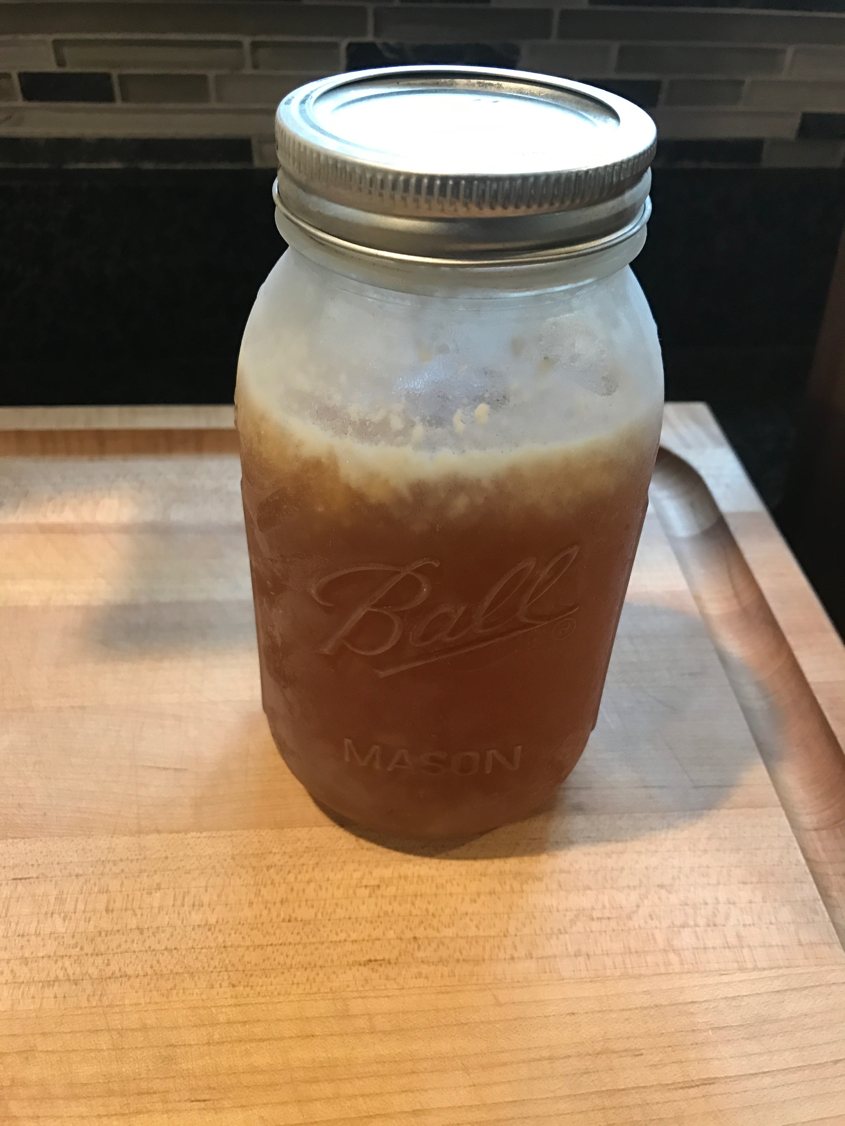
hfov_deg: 49.7
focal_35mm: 28
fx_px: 911
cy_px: 563
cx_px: 422
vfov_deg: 63.4
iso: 64
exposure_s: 1/15
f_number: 1.8
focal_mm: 3.99
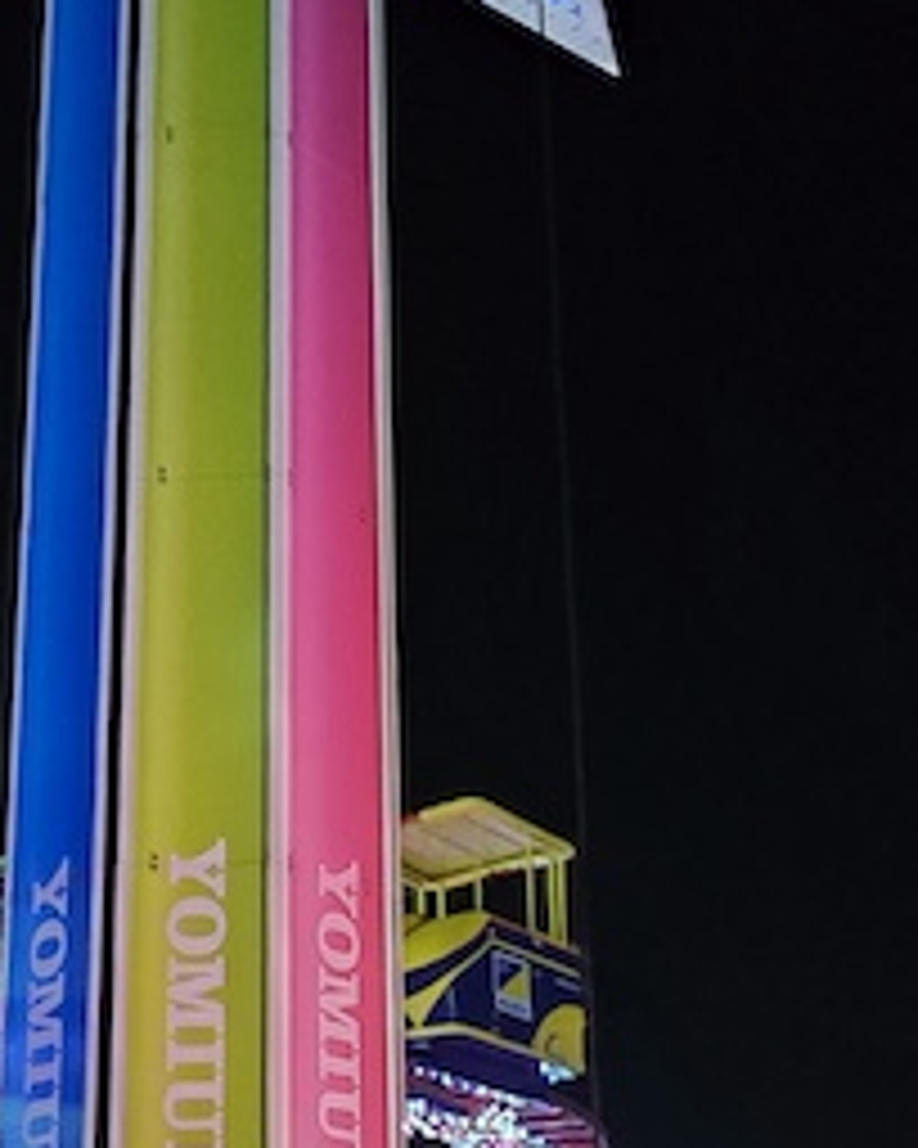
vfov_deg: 35.6
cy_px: 896
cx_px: 270
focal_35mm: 51
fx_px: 1732
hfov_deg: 29.4
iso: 1000
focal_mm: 2.2
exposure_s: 1/50
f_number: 2.2
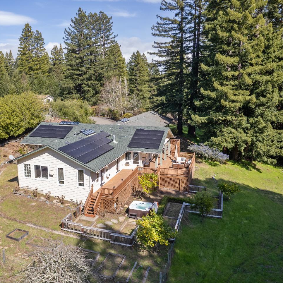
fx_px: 268
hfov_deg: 55.3
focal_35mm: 29
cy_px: 142
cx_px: 117
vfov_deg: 55.6
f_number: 2.8
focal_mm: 8.38
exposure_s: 1/1250
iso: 100
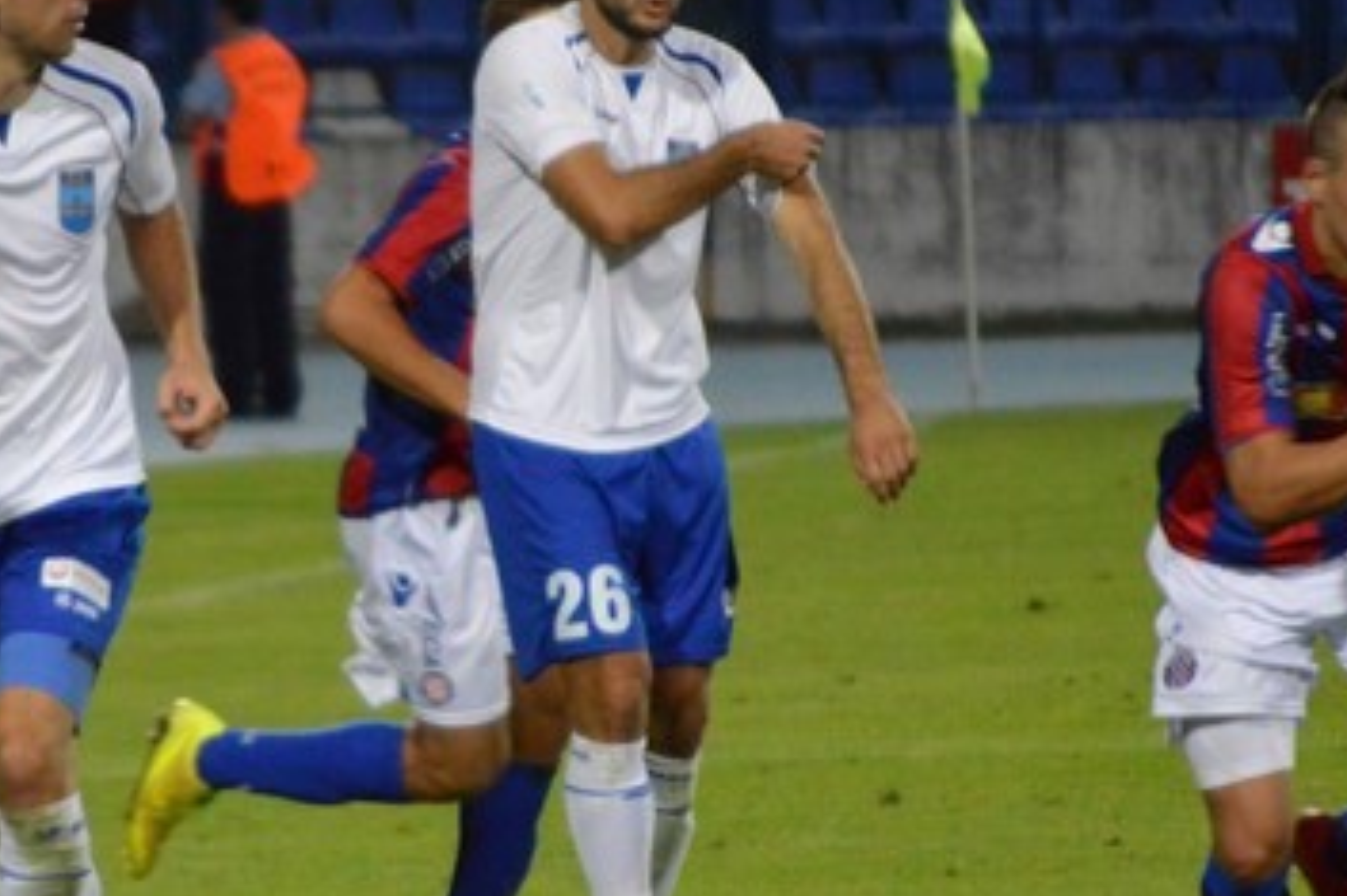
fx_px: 28609
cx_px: 282
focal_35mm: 765
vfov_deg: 1.8
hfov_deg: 2.7
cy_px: 465
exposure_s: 1/320
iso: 3200
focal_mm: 200
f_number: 5.6
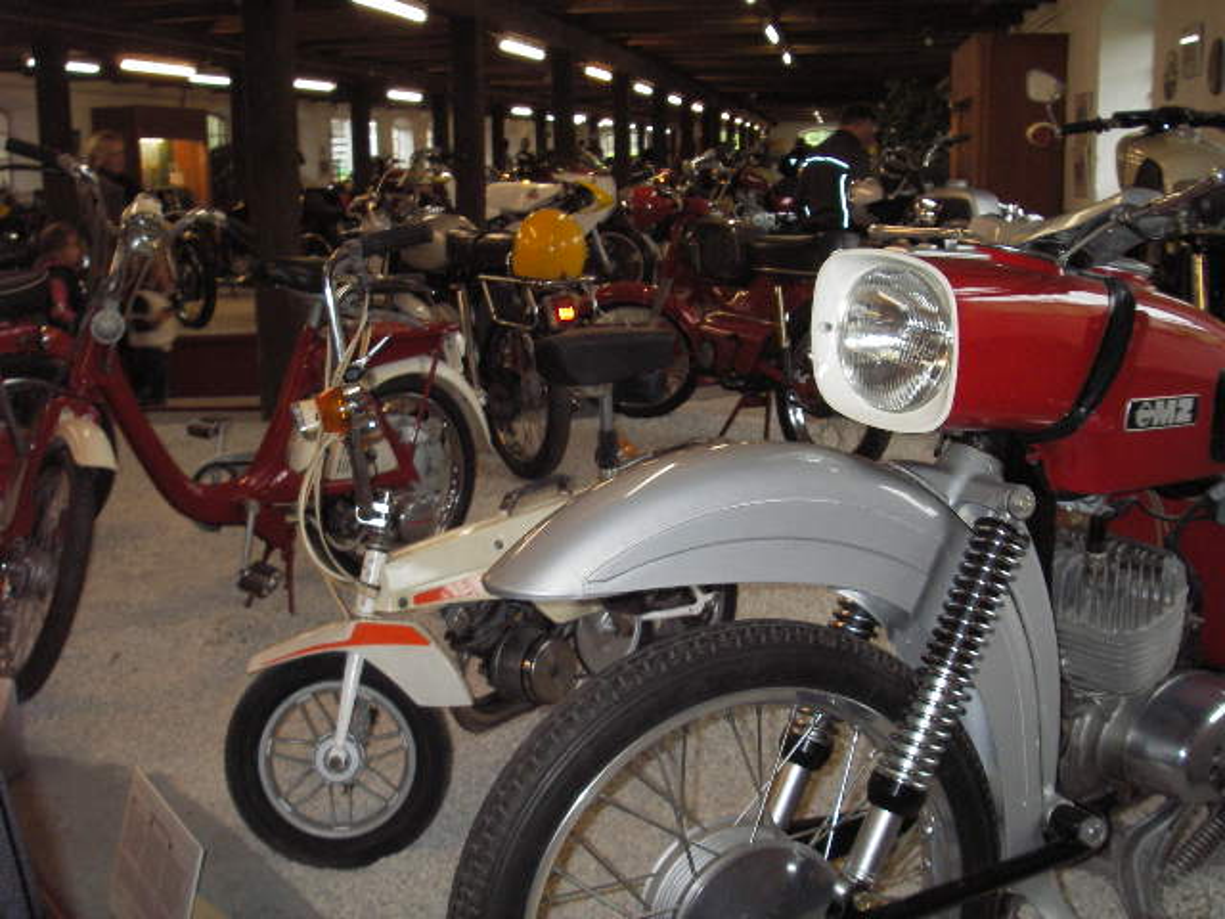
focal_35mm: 38
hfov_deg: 49.0
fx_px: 1345
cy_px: 460
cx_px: 612
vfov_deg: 37.7
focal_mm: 6.3
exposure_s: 1/30
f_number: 3.3
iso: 100
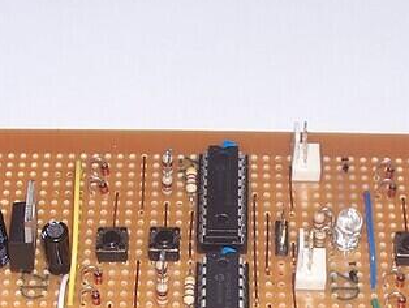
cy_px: 342
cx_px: 287
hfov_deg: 18.3
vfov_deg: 13.6
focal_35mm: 107
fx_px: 1265
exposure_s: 1/60
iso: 80
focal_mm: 7.2
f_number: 2.8
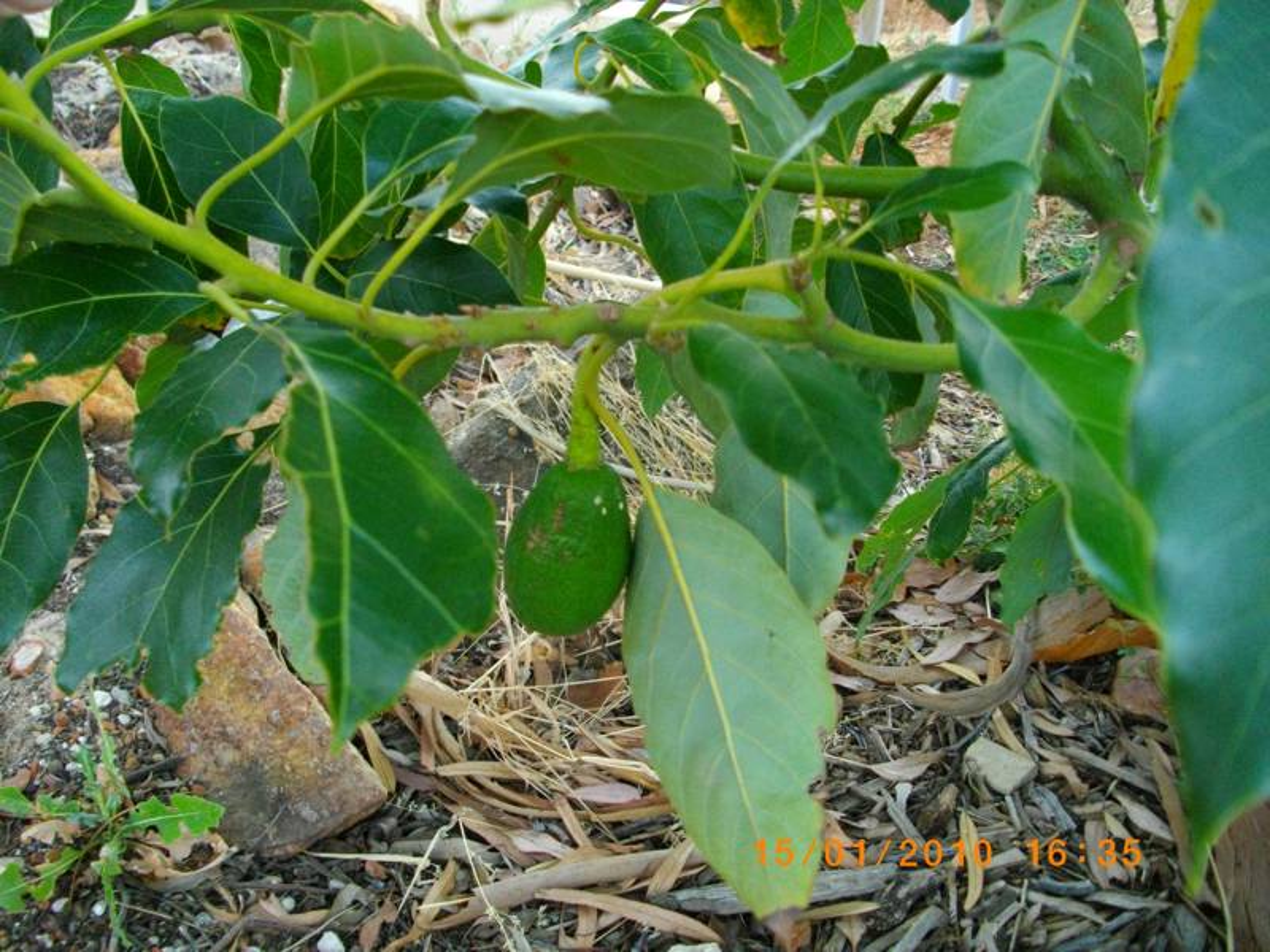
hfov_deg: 56.8
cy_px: 476
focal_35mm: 32
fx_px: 1174
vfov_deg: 44.2
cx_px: 635
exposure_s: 1/50
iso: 315
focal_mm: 5.7
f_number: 2.9
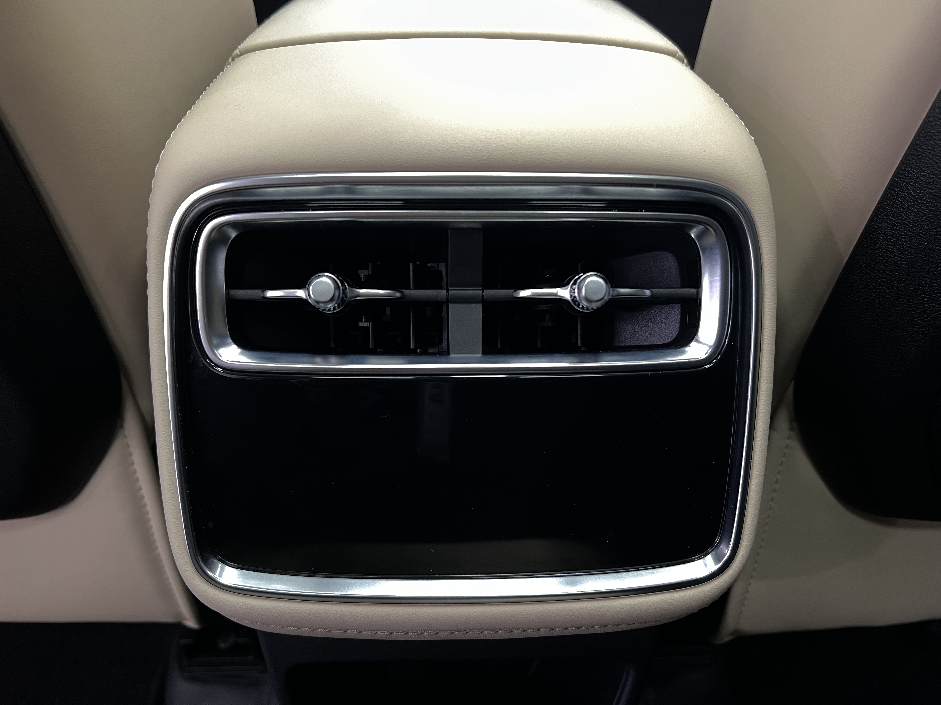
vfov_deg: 53.1
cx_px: 470
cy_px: 352
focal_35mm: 26
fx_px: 707
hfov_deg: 67.3
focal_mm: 5.7
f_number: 1.5
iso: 400
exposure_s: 1/33
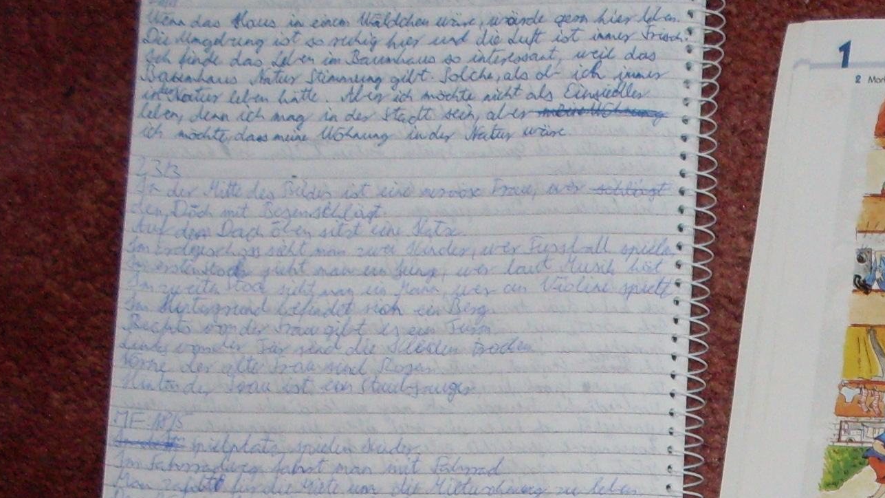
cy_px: 697
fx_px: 2464
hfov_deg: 19.7
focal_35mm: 105
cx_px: 908
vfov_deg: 11.2
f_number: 2.8
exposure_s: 1/45
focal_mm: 6.3
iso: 100
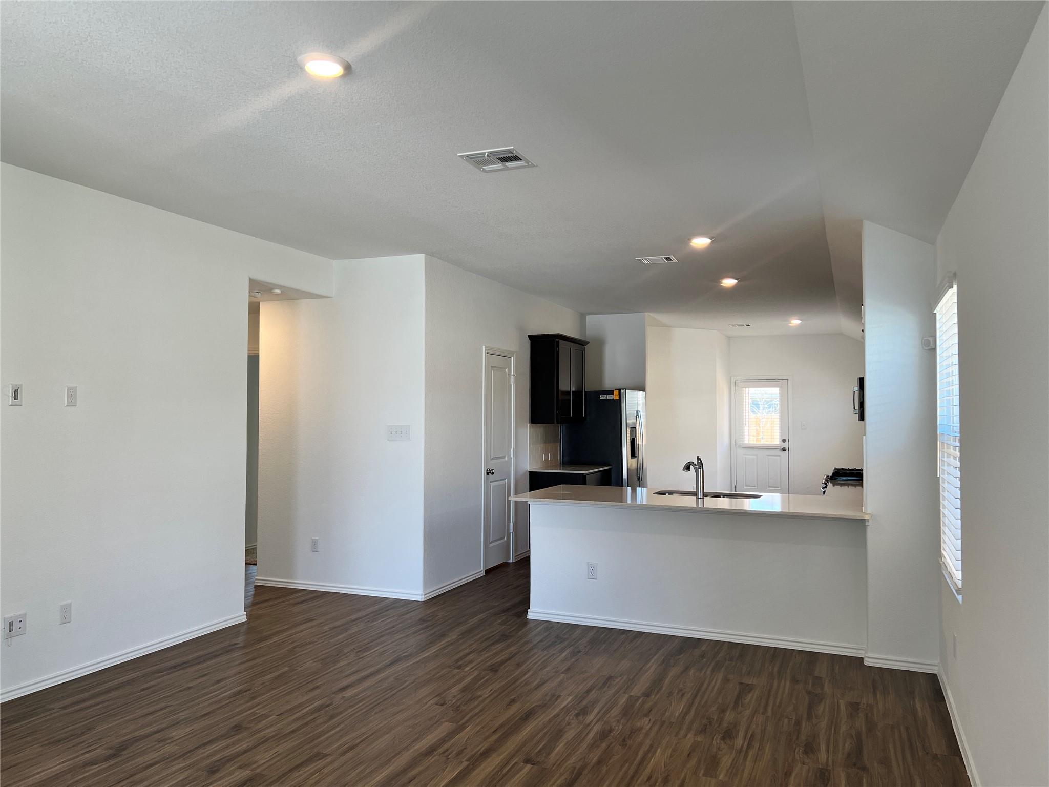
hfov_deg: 67.3
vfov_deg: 53.1
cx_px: 524
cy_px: 394
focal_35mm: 26
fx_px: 788
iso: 64
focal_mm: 5.7
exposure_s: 1/120
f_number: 1.5
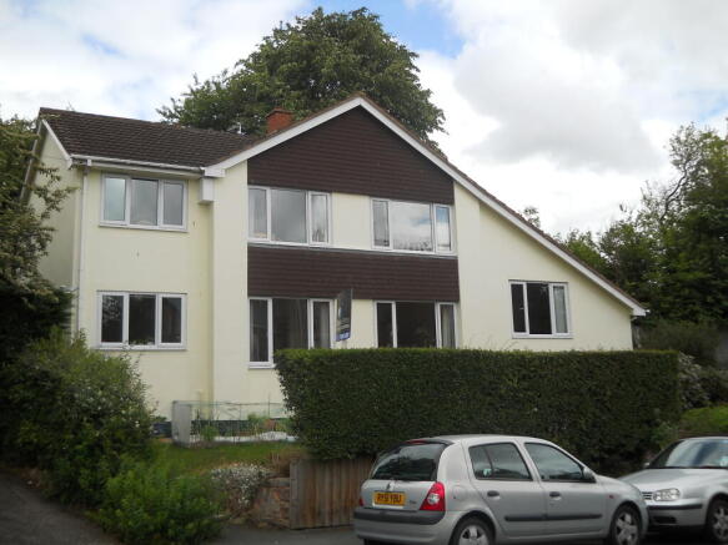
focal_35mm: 41
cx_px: 364
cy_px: 272
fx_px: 862
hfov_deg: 45.8
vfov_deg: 35.1
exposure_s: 1/200
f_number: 5.5
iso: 80
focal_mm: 6.72
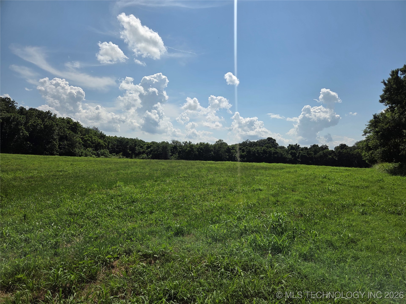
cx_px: 203
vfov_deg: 58.9
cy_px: 152
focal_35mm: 23
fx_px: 270
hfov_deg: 73.9
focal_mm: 5.4
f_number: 1.8
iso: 50
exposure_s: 1/7891
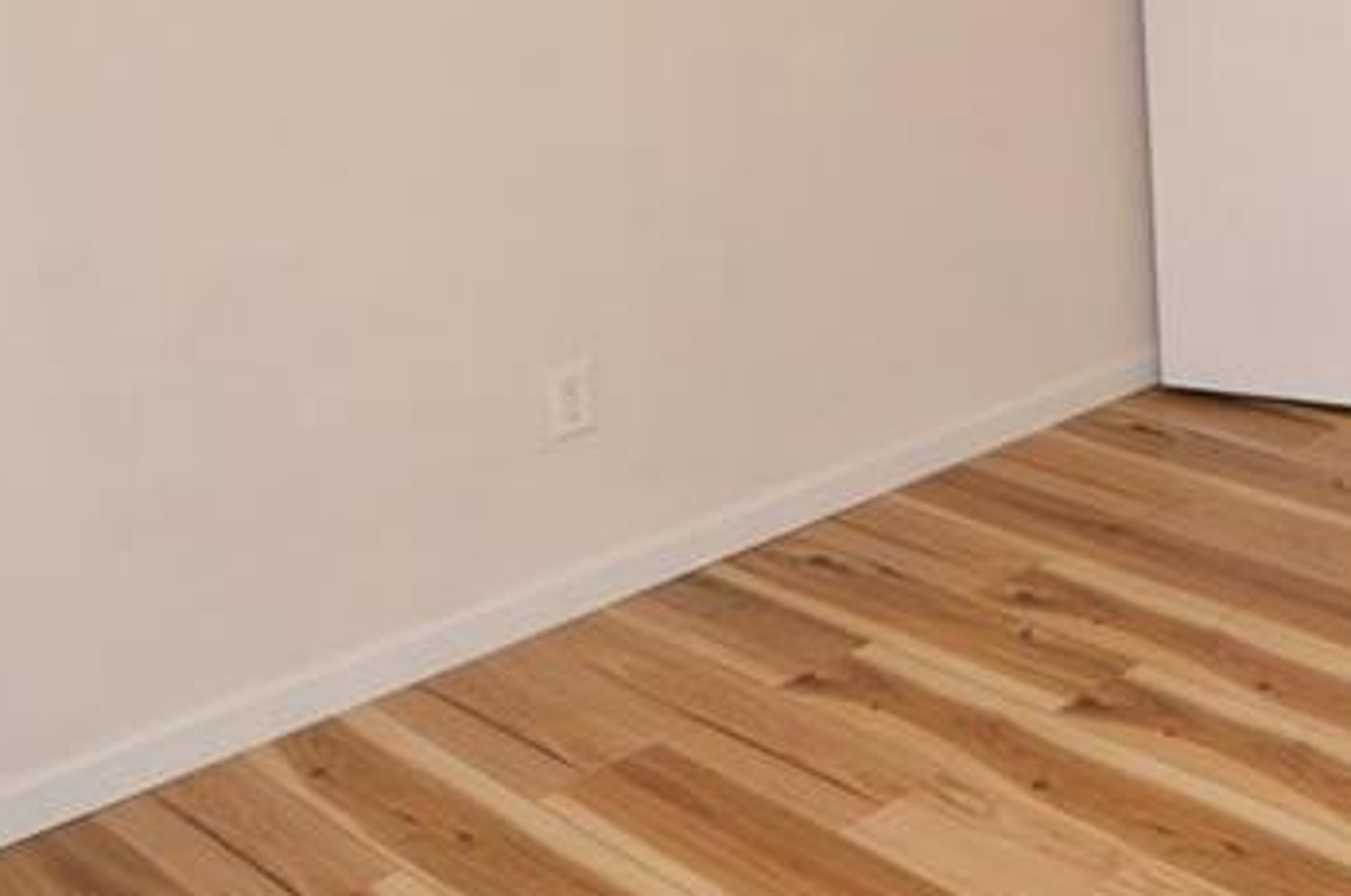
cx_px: 1405
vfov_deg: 24.6
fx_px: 1986
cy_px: 70
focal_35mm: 53
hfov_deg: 33.7
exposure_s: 1/60
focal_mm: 12
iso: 560
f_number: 4
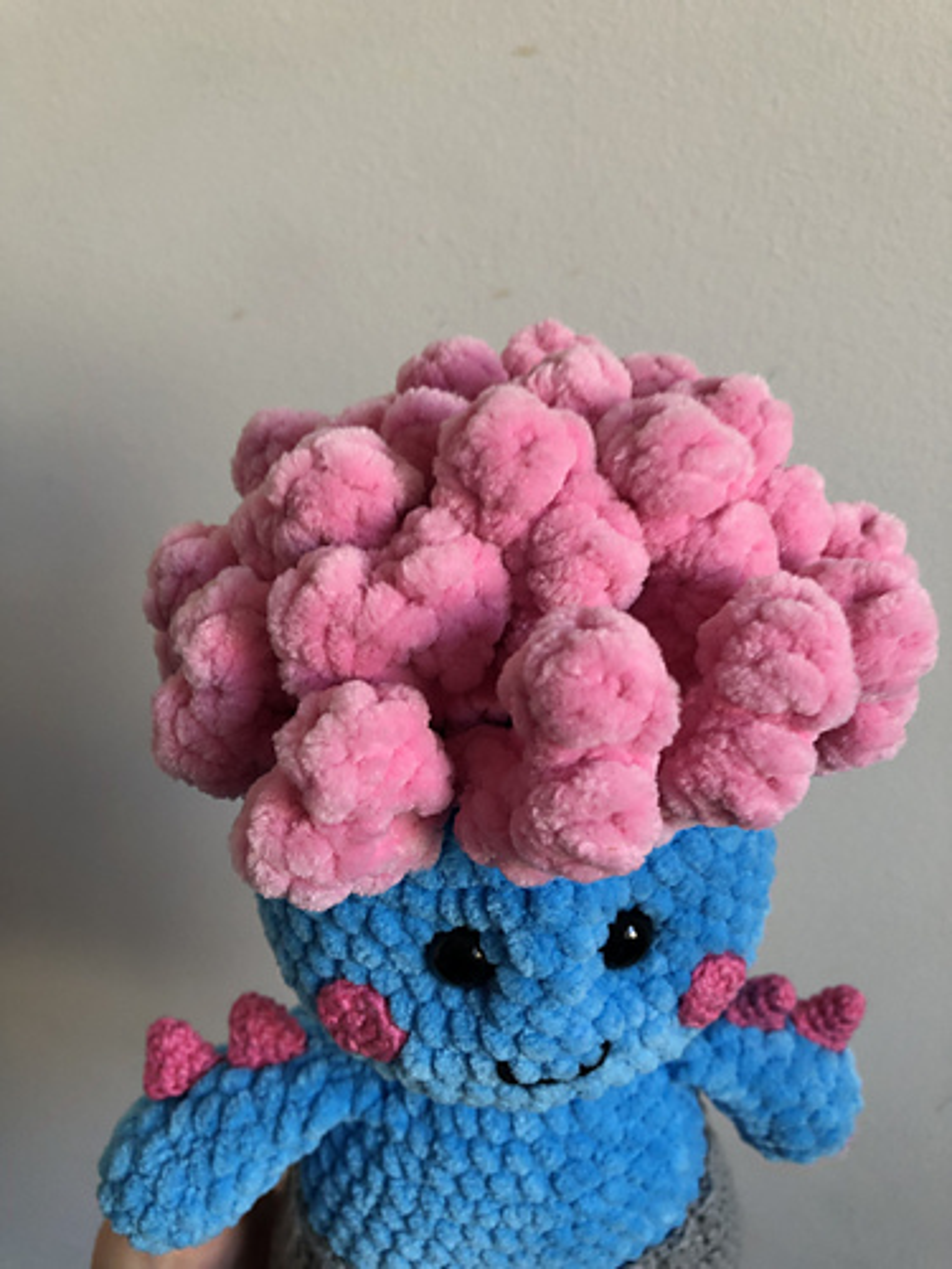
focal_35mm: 28
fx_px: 1027
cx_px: 476
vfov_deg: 63.4
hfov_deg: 49.7
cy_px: 634
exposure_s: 1/30
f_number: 1.8
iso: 32
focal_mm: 3.99
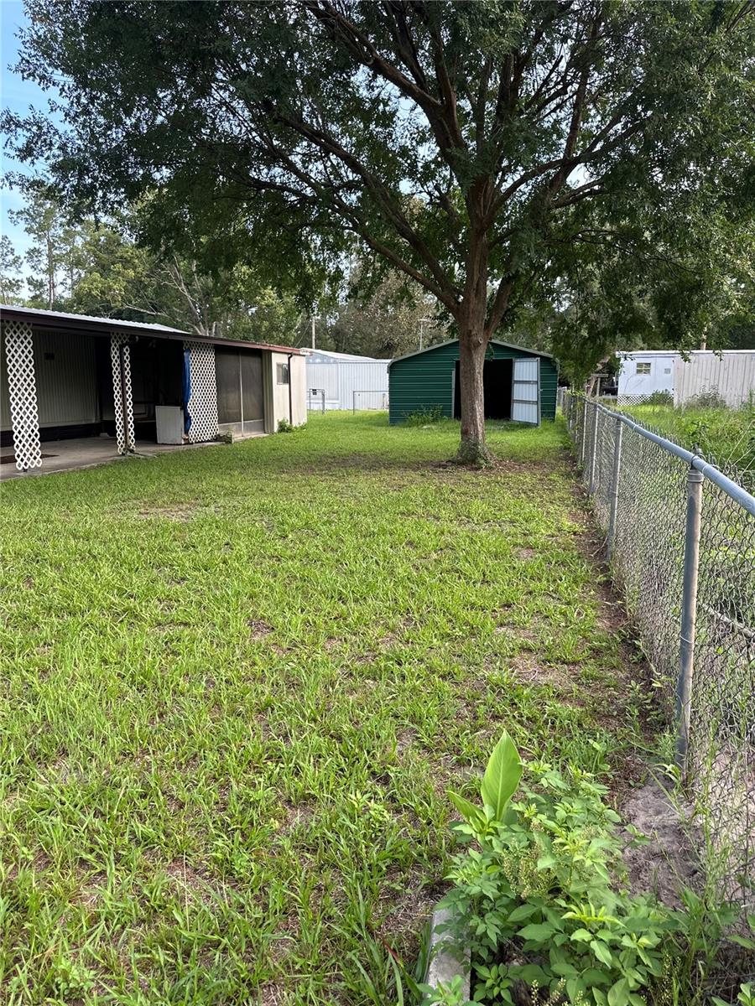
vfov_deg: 71.6
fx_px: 698
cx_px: 378
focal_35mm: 24
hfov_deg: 56.8
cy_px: 503
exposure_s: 1/448
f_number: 1.78
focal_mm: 6.86
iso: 80
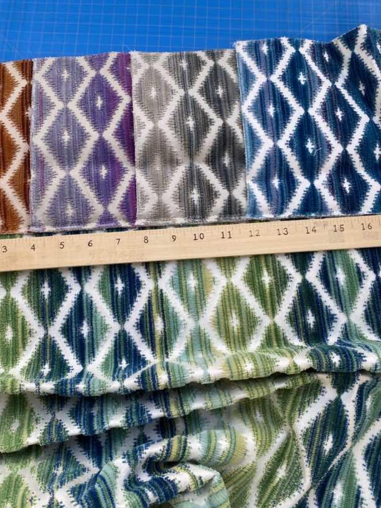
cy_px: 251
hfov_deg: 41.6
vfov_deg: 54.0
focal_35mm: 34
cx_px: 154
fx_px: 499
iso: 32
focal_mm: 4.25
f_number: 1.8
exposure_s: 1/313
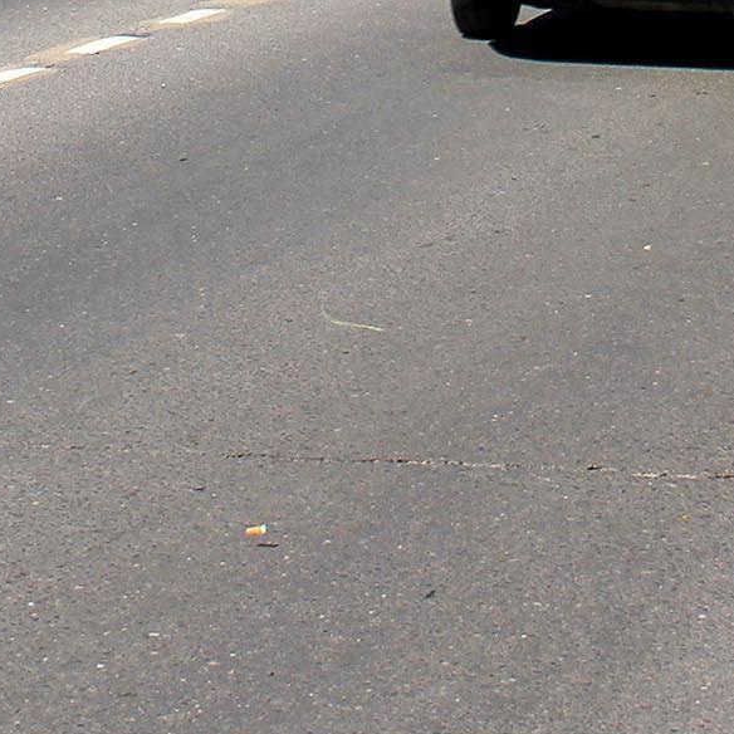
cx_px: 439
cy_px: -378
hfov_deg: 6.2
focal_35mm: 283
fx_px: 6789
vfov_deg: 6.1
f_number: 10
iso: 100
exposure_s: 1/250
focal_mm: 24
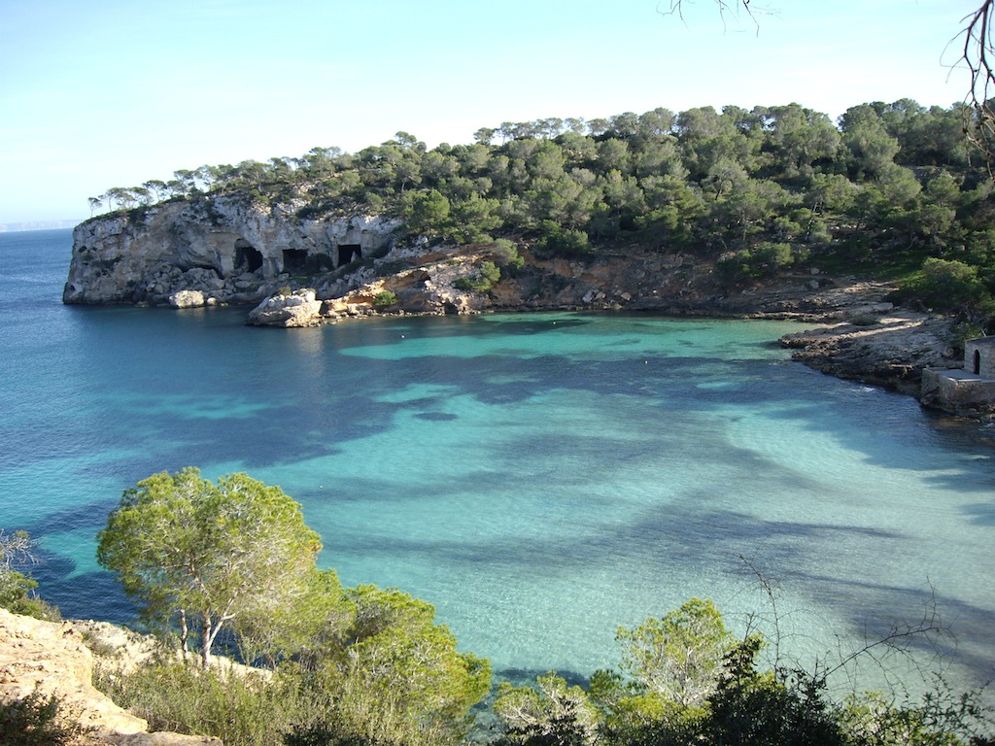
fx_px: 1092
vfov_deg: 37.7
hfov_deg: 49.0
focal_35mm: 38
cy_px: 373
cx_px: 498
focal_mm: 6.2
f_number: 2.7
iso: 50
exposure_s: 1/250
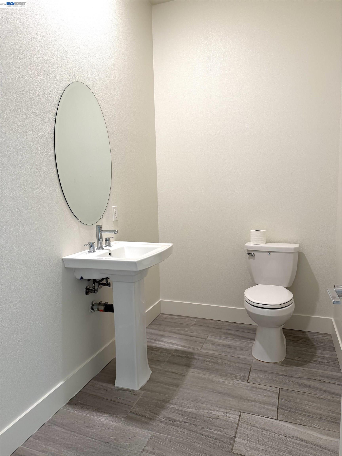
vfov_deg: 71.6
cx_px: 171
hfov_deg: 56.8
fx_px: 316
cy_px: 228
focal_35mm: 24
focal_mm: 6.76
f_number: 1.78
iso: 160
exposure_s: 1/60
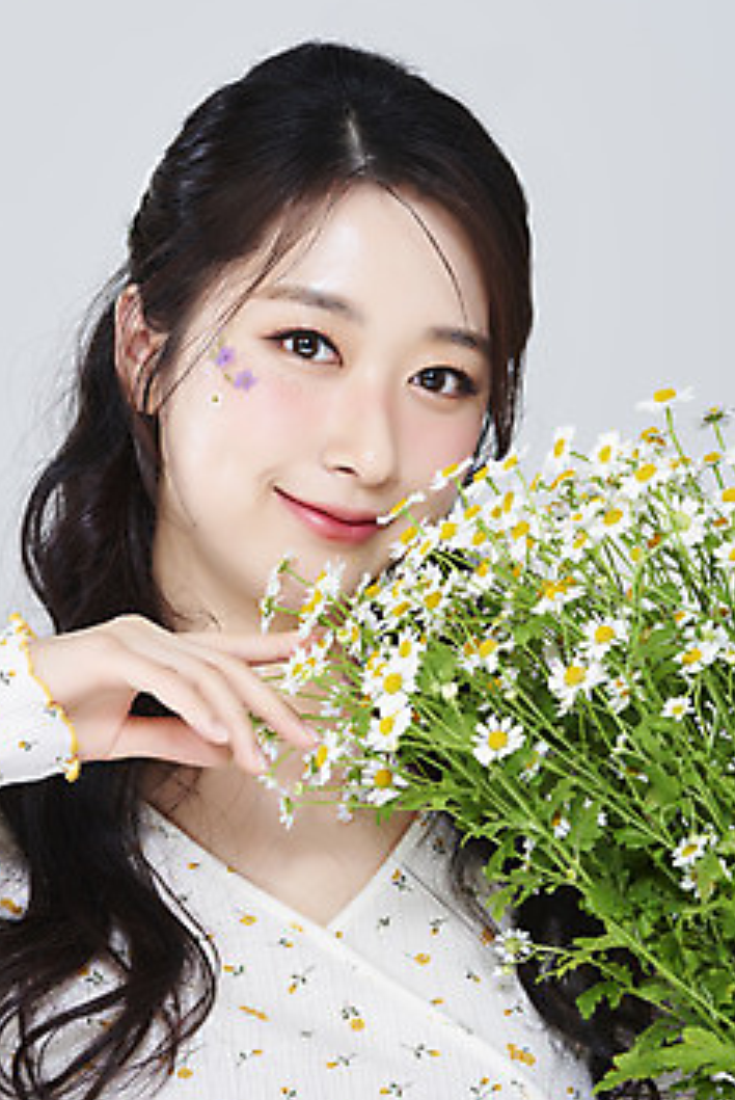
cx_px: 344
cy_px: 502
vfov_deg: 17.2
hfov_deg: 11.5
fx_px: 3637
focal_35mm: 119
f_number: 11
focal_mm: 105
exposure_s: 1/125
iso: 64
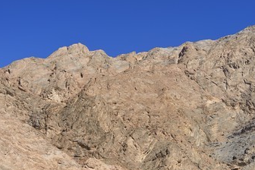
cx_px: 144
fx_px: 319
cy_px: 102
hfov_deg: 43.5
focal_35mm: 45
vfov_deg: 29.8
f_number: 10
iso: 200
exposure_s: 1/400
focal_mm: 36
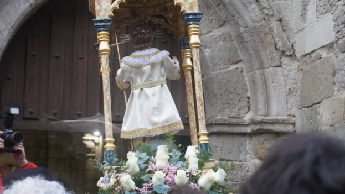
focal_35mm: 89
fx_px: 814
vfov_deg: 13.6
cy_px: 67
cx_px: 135
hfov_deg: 23.9
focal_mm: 46
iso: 2500
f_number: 5.6
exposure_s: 1/160
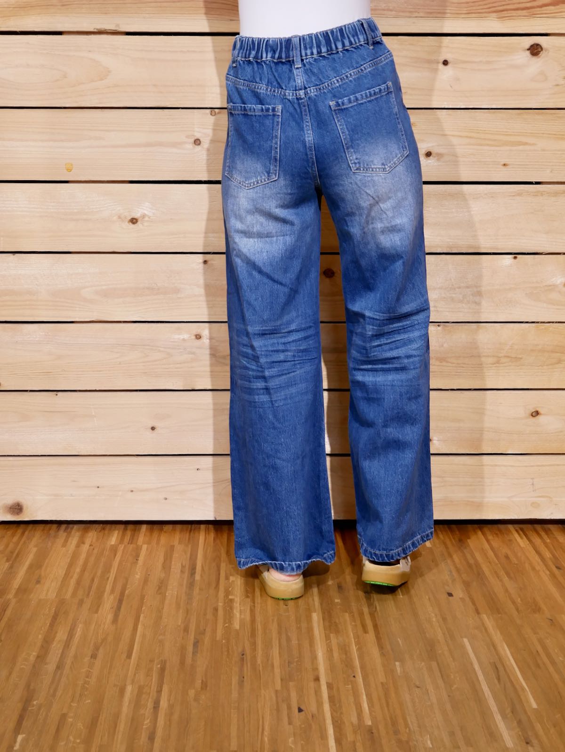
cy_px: 376
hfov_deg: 29.1
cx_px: 282
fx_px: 1087
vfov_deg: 38.2
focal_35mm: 50
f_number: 4.5
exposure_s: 1/60
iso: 640
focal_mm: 25
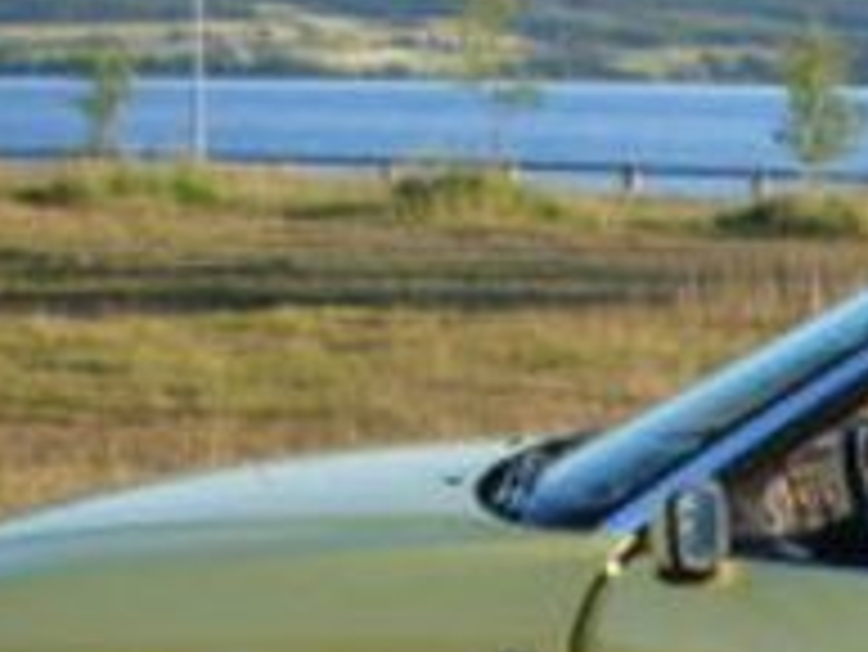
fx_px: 2911
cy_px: 648
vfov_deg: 12.6
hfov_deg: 16.1
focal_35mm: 116
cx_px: 1111
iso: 50
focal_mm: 5.8
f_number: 8.5
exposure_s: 1/33.2
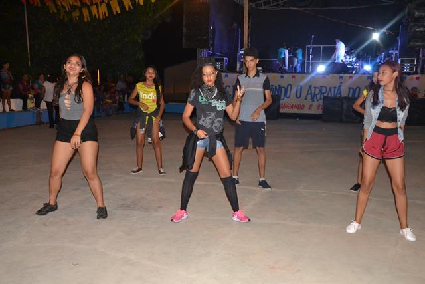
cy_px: 142
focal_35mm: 38
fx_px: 443
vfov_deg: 35.5
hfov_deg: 51.3
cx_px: 212
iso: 3200
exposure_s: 1/60
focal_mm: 25
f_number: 4
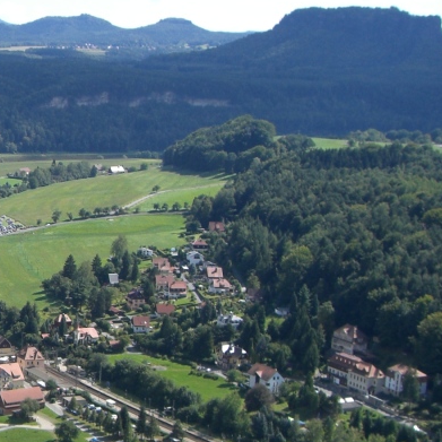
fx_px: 1271
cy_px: 310
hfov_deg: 18.5
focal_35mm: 88
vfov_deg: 19.6
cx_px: -107
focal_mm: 6.2
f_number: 4.3
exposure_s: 1/320
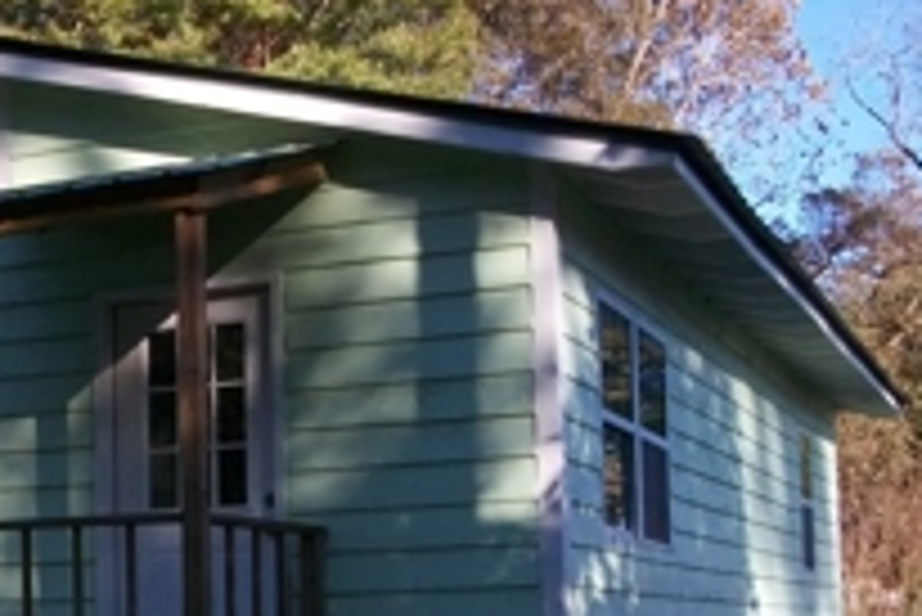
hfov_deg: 30.1
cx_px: 162
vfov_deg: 20.6
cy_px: 535
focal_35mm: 65
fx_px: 1666
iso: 80
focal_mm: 5.7
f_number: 2.9
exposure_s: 1/500
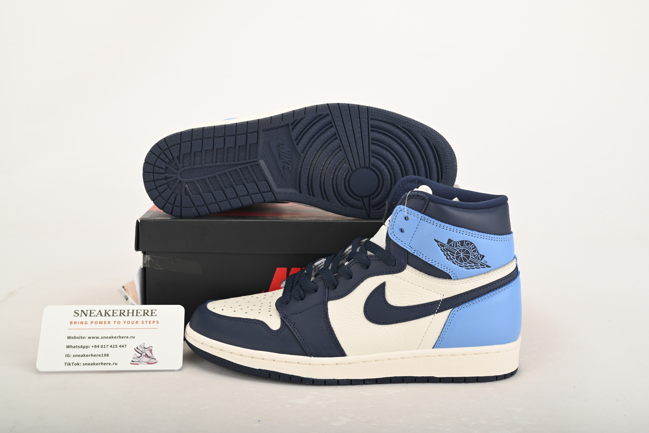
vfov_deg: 28.7
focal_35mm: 47
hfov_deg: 41.9
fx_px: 848
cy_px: 216
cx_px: 324
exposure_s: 1/200
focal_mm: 47
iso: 100
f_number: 11
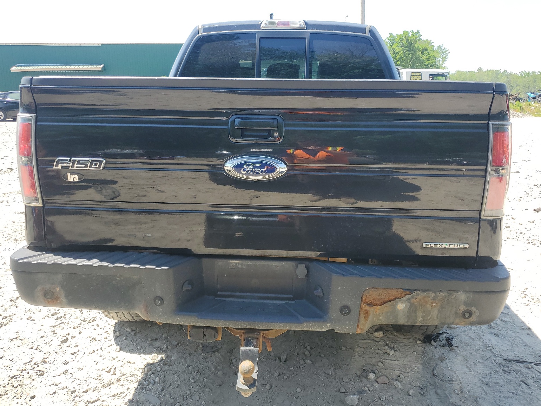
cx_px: 273
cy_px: 197
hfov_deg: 65.3
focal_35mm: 27
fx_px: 422
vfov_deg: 51.4
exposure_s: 1/833
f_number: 1.5
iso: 50
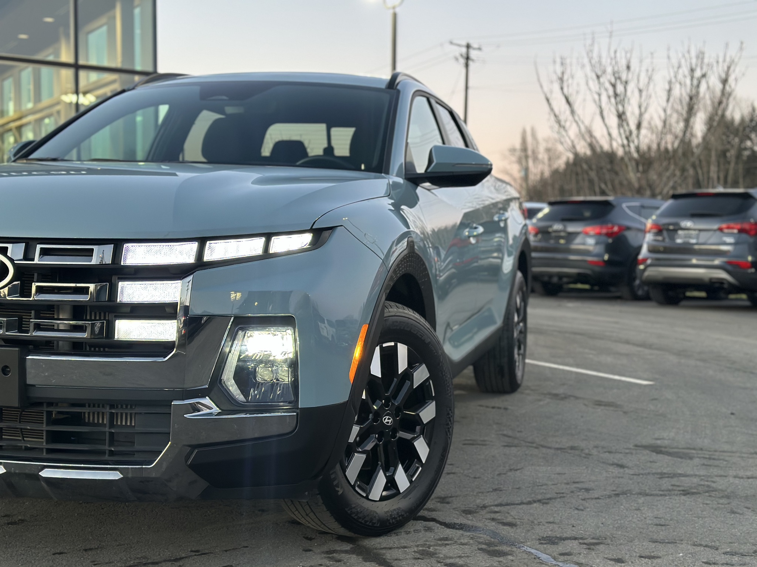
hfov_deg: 39.7
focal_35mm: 48
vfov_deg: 30.3
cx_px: 378
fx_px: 1050
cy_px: 284
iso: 200
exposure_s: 1/60
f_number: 1.78
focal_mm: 6.86
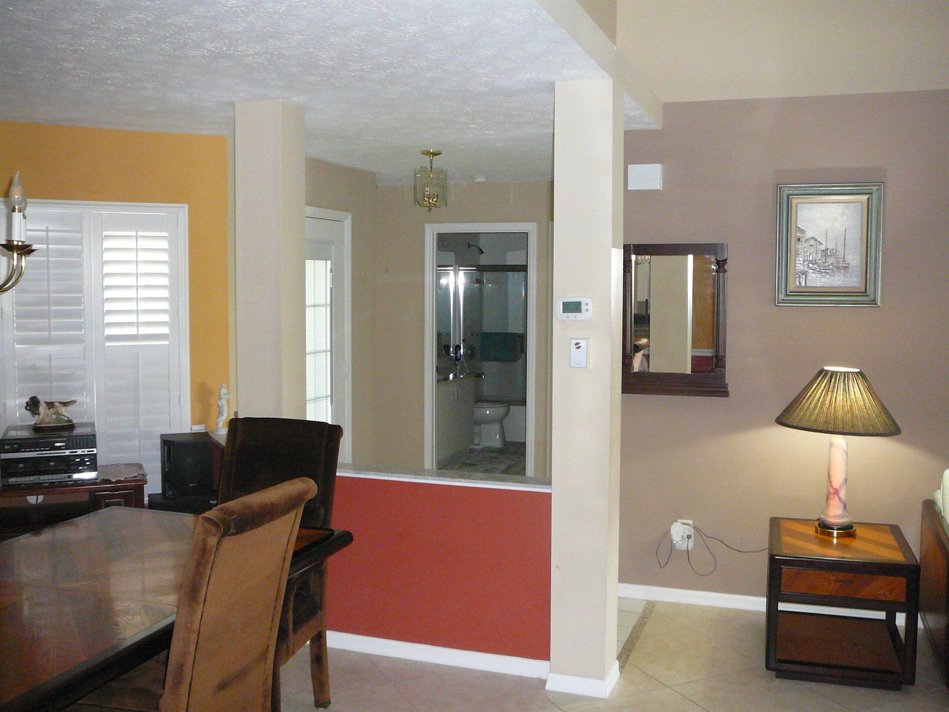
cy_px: 356
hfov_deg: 52.6
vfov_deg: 40.7
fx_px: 960
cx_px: 474
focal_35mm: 35
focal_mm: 5.2
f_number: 2.8
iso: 400
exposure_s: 1/30
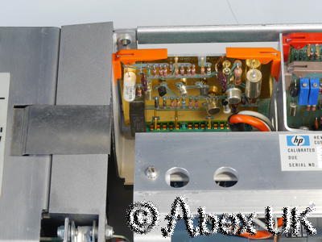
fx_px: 1023
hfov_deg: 17.9
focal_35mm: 110
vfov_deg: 13.5
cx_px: 161
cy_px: 121
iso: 400
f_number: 13
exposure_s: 1/2.5
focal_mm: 55
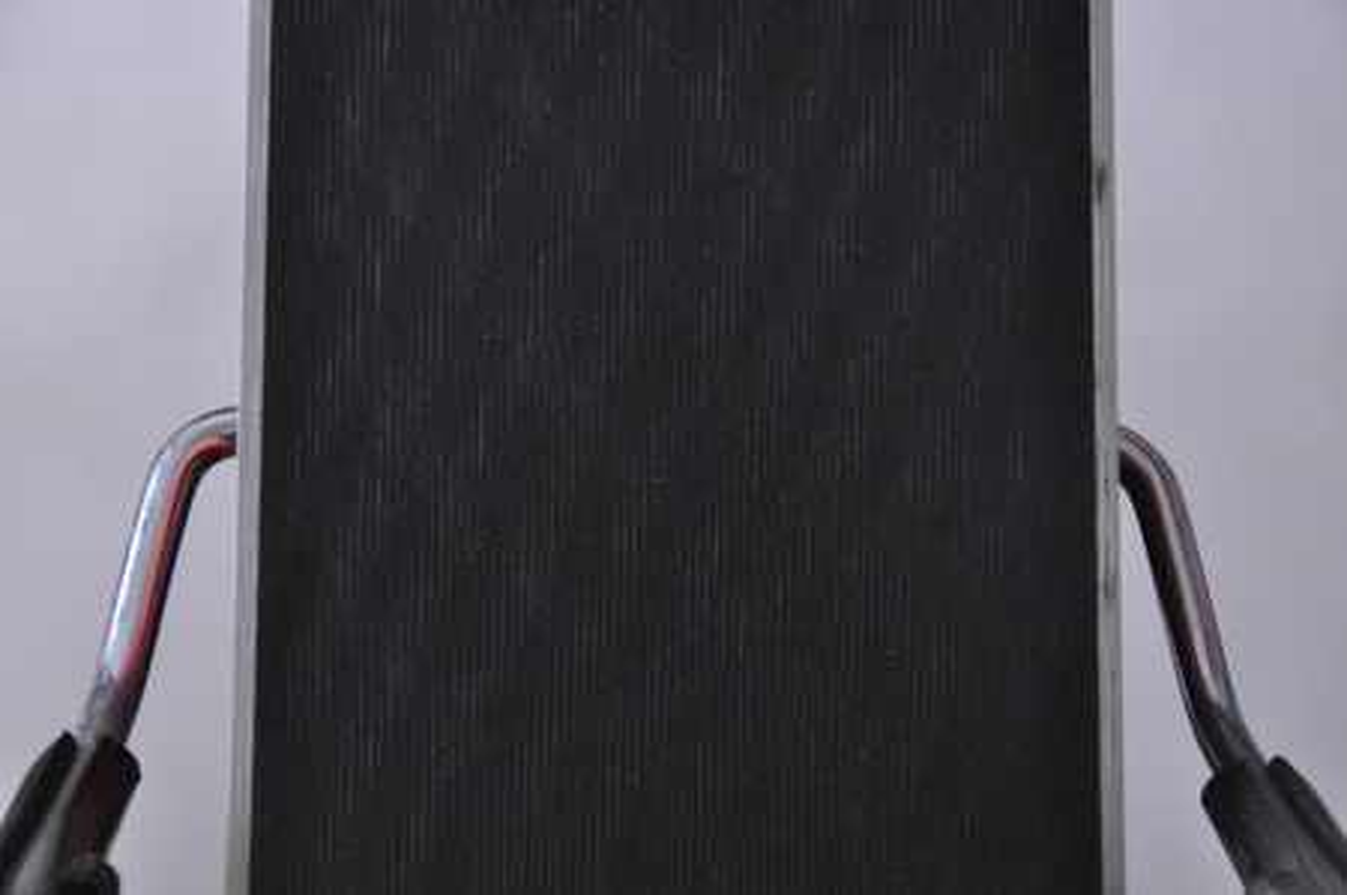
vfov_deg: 8.7
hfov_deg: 13.1
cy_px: 448
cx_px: 674
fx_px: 5887
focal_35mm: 158
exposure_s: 1/125
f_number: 9.5
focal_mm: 105
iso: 3200
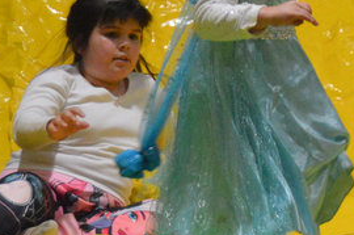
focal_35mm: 227
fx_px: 2228
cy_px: -77
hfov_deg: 8.7
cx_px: 662
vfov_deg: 6.0
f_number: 4.5
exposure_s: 1/250
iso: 3200
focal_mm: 34
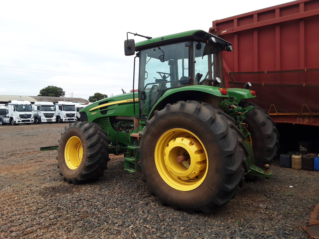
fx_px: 258
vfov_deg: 49.7
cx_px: 160
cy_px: 120
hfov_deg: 63.4
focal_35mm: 28
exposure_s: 1/751
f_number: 1.9
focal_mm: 2.9
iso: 40
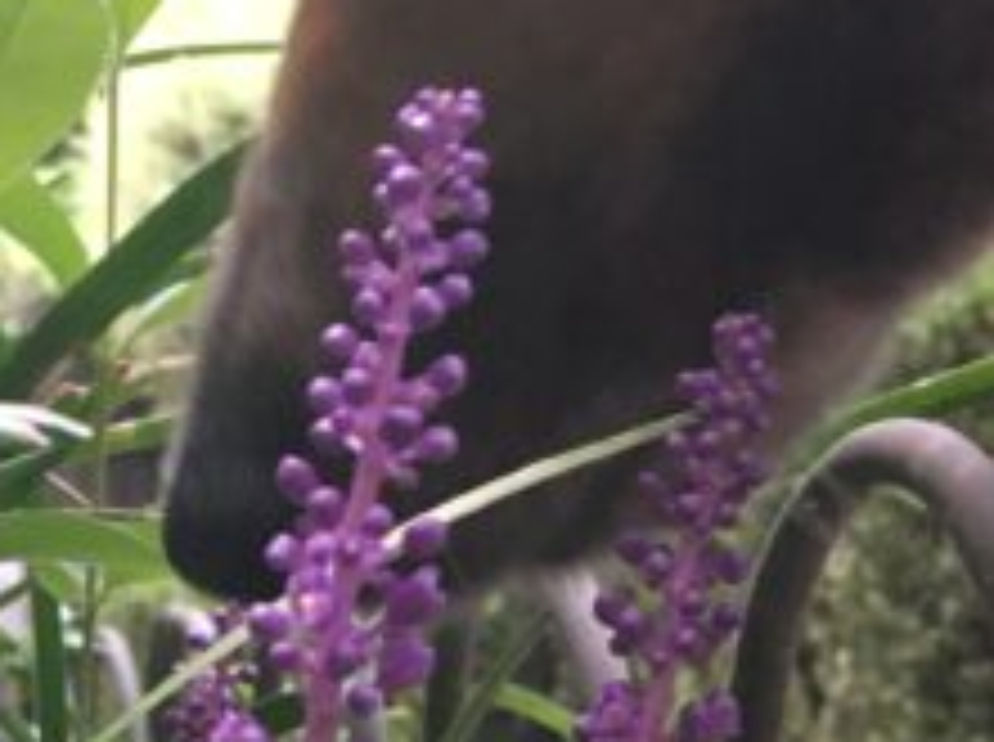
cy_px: 1115
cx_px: -153
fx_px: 2896
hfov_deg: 18.6
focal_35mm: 101
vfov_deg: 13.7
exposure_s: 1/30
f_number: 2.2
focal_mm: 4.15
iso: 125
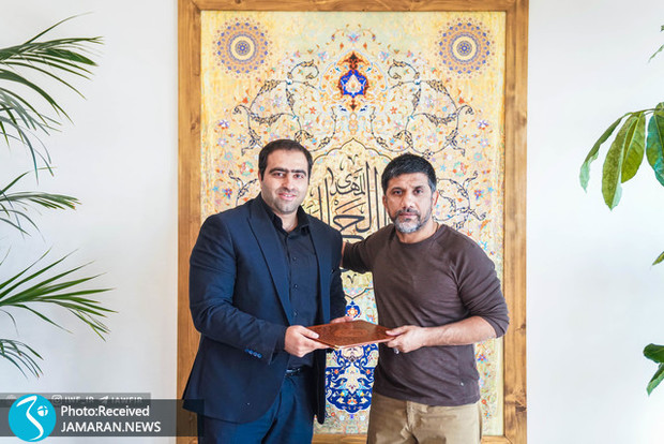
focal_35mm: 44
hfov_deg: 44.5
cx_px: 332
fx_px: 812
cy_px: 222
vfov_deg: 30.5
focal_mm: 44
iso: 3200
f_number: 2.8
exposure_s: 1/640
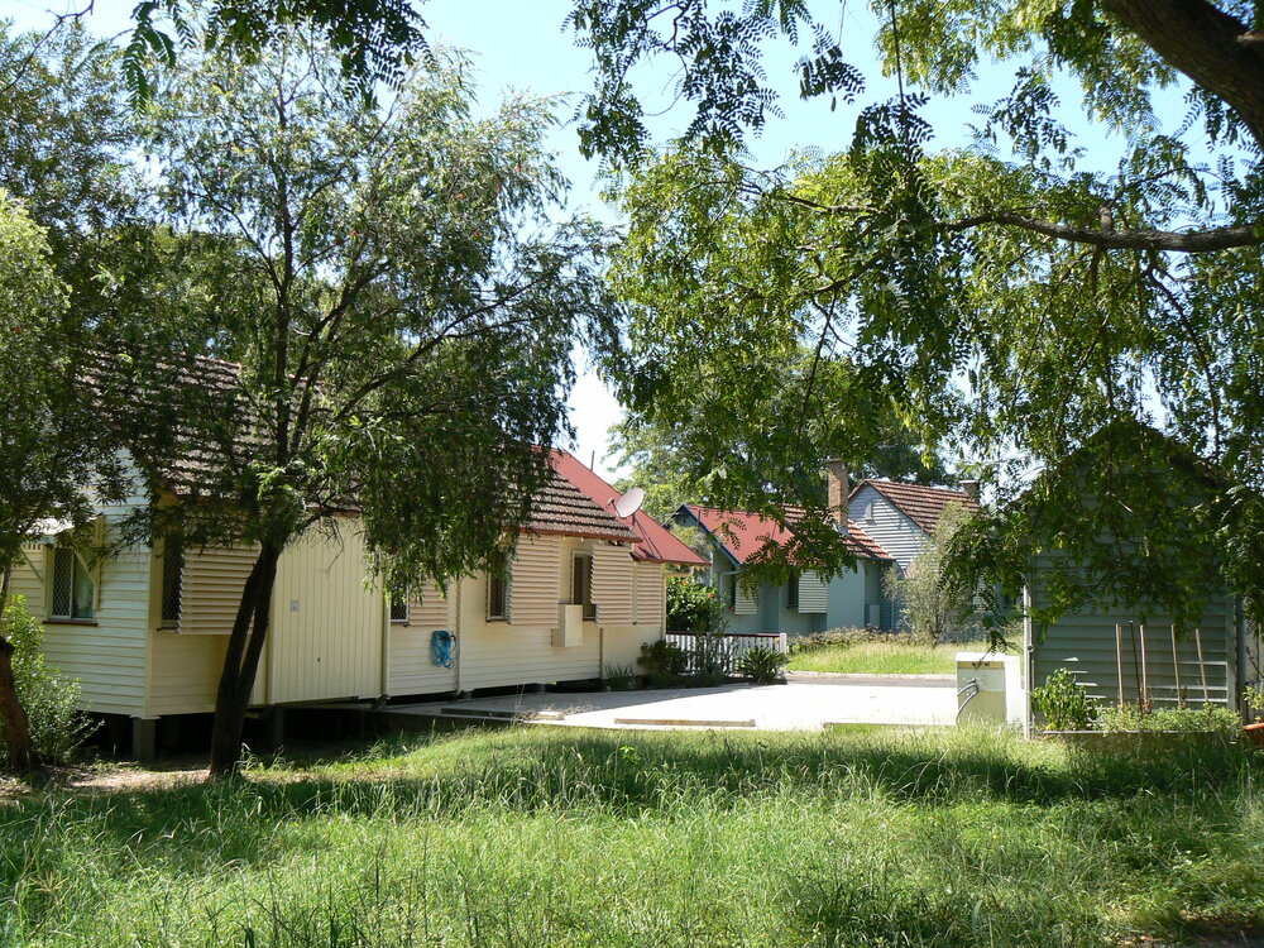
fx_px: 1315
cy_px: 474
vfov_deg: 39.7
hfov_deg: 51.4
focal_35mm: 36
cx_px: 632
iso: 80
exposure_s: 1/250
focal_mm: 6
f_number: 5.6
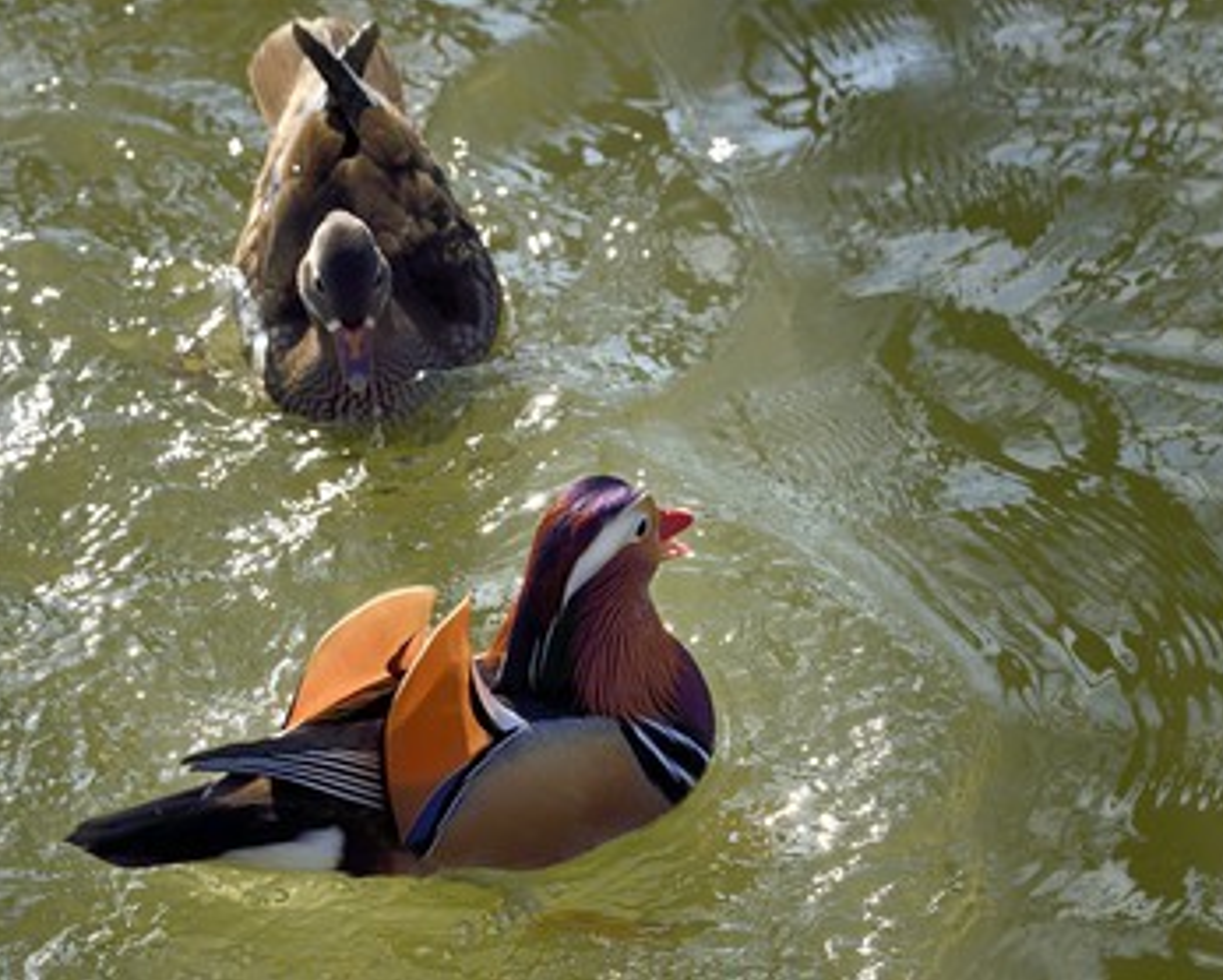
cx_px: 553
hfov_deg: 8.5
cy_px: 490
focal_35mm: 227
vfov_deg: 6.8
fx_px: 8221
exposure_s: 1/320
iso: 200
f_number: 7.1
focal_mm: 200
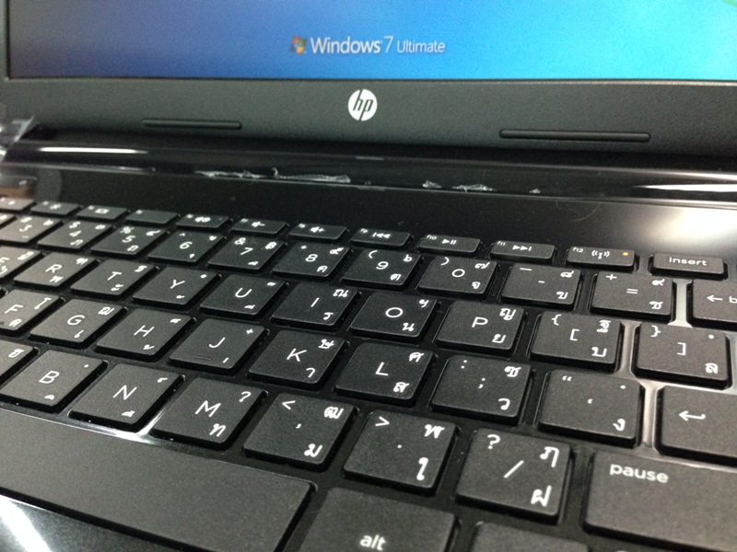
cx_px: 368
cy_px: 276
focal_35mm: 33
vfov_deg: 42.9
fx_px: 703
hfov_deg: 55.4
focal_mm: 4.12
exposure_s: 1/20
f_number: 2.4
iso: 320
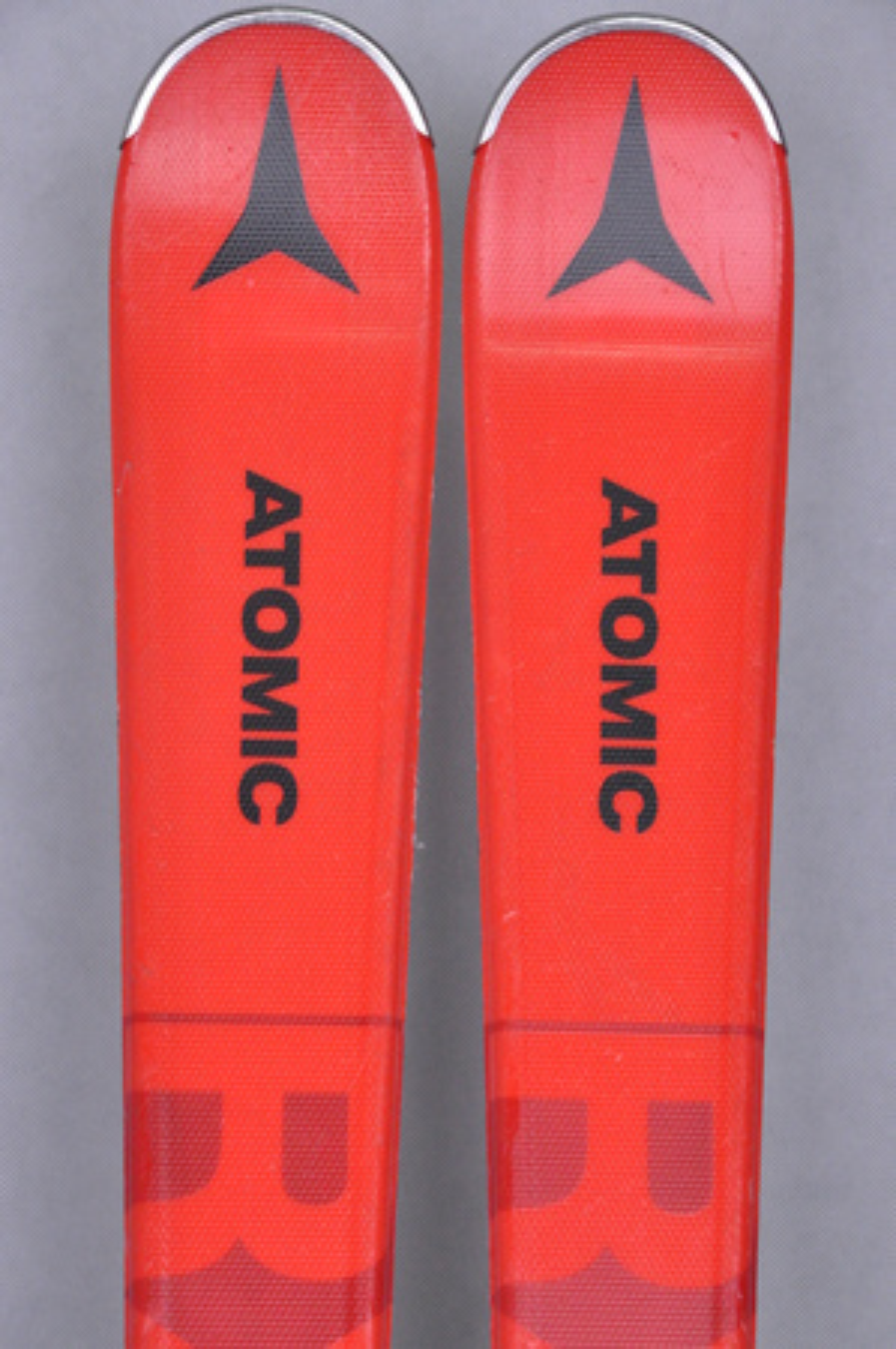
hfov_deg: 8.7
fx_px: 5893
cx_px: 448
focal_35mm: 158
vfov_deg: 13.1
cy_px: 674
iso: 3200
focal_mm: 105
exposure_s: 1/125
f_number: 9.5
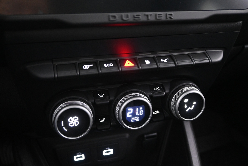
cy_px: 81
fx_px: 234
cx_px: 127
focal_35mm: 34
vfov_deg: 38.9
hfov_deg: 55.8
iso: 4000
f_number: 4
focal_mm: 22
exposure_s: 1/10
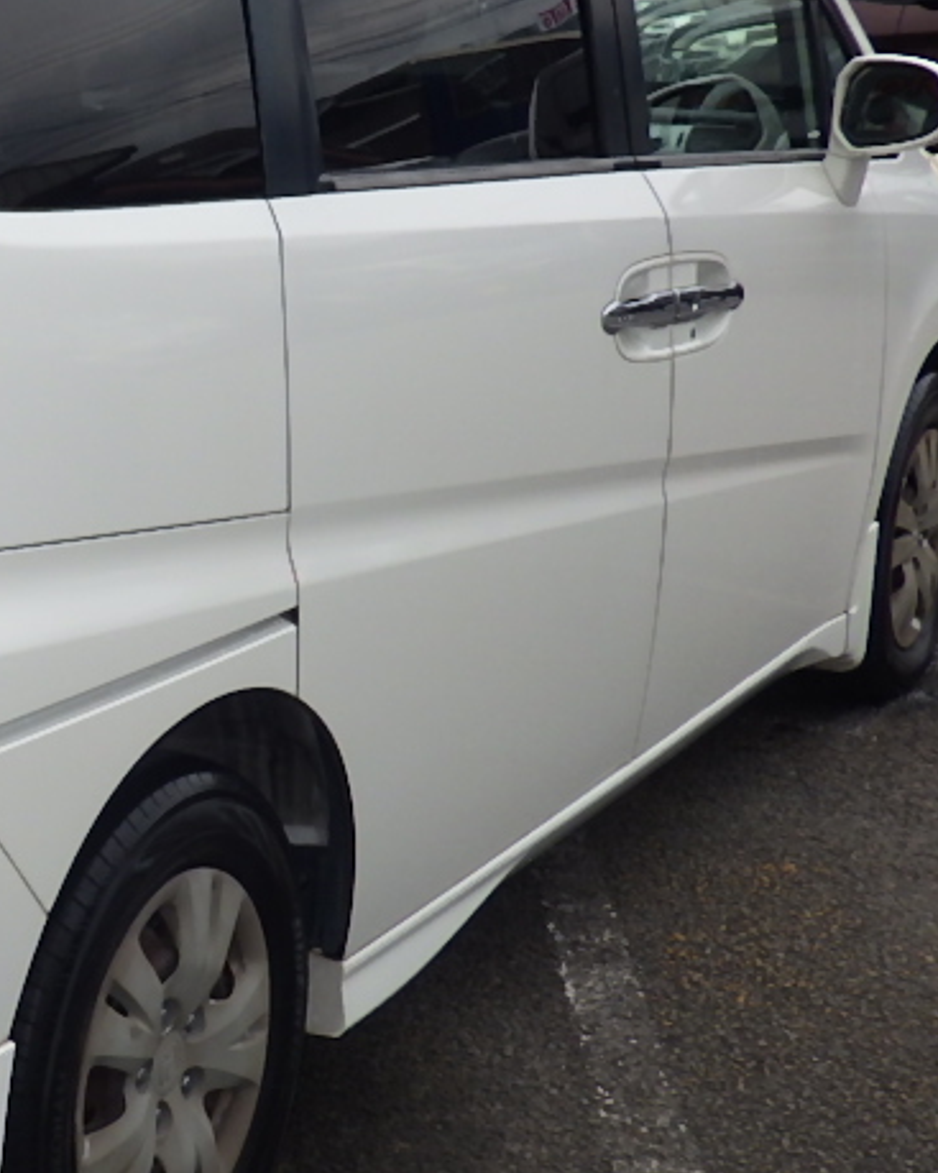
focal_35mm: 74
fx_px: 2569
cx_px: -238
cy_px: 501
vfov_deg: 25.7
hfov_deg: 19.3
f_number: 3.8
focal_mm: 6.1
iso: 125
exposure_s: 1/160
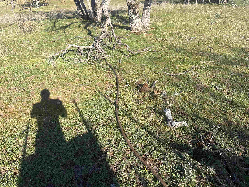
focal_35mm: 26
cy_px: 94
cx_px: 124
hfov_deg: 67.3
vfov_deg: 53.1
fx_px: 187
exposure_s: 1/1484
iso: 50
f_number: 1.6
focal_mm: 5.96
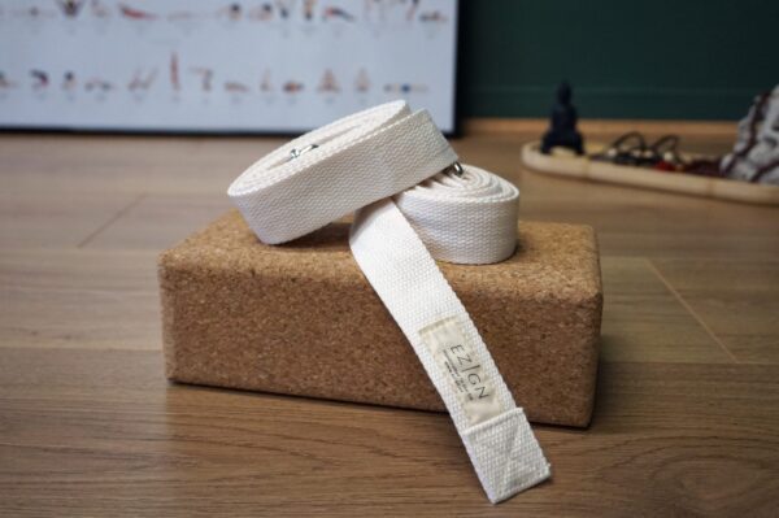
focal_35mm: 38
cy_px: 259
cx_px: 390
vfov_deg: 35.4
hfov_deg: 51.3
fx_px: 811
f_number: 4.5
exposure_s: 1/160
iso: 1250
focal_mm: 25
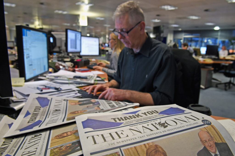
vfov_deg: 53.1
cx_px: 118
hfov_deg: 73.8
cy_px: 78
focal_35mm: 24
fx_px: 157
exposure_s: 1/25
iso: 1000
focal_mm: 24
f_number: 6.3
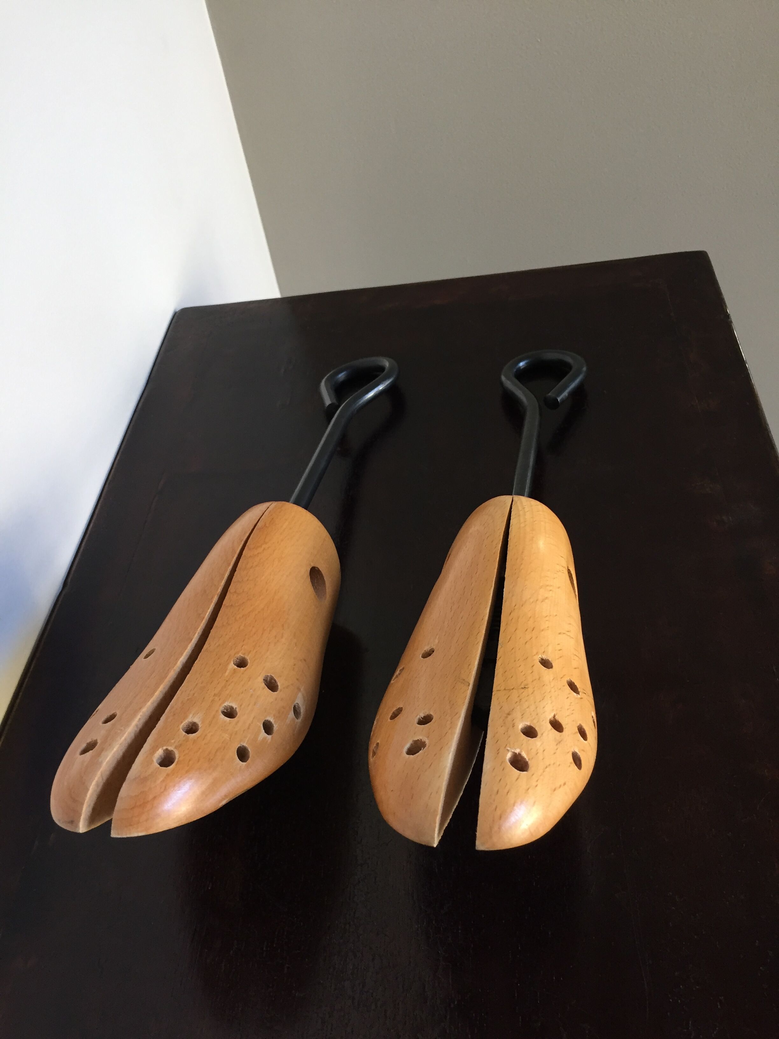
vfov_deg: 61.7
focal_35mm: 29
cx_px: 390
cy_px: 520
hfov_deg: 48.2
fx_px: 870
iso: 160
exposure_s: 1/33
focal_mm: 4.15
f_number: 2.2
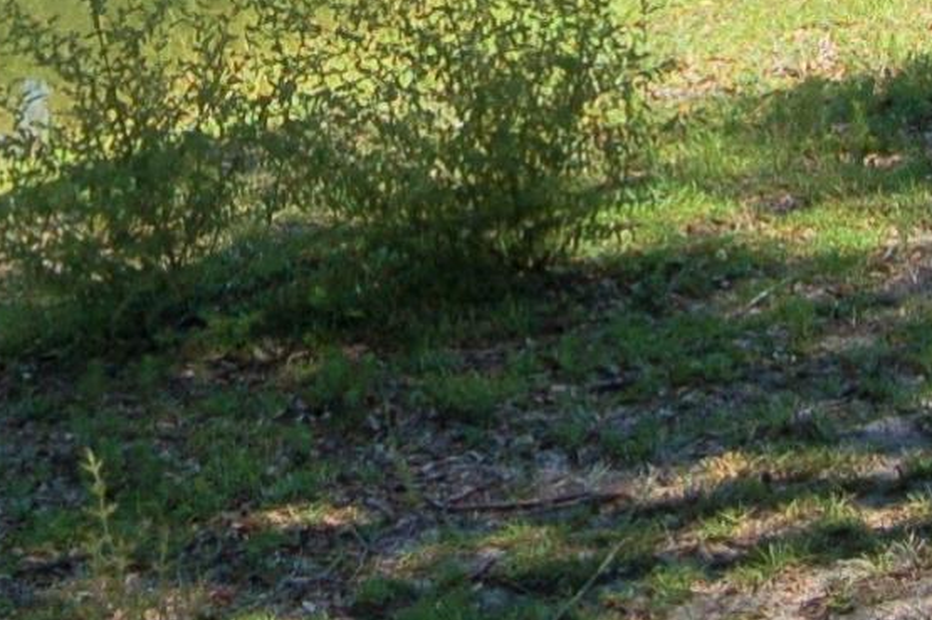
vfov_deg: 8.9
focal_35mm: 146
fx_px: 3776
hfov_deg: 14.0
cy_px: -541
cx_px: 269
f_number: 8
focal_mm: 18
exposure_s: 1/250
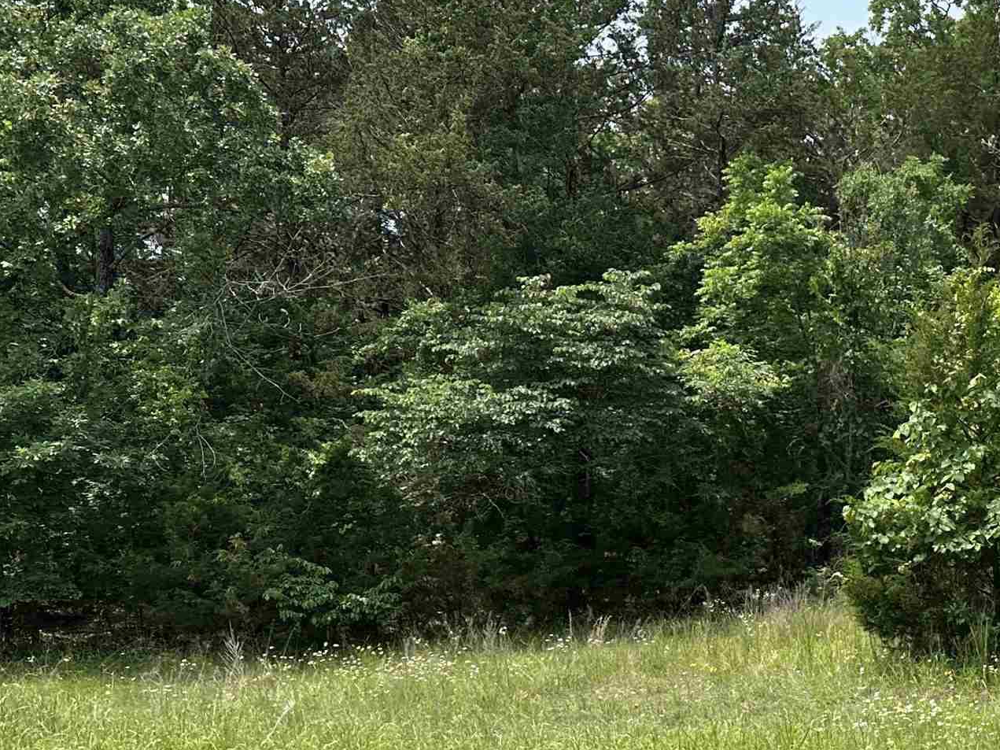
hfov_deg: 29.9
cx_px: 1094
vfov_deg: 24.8
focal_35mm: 58
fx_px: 1675
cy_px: 600
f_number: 1.78
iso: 80
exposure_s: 1/1949
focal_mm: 6.86
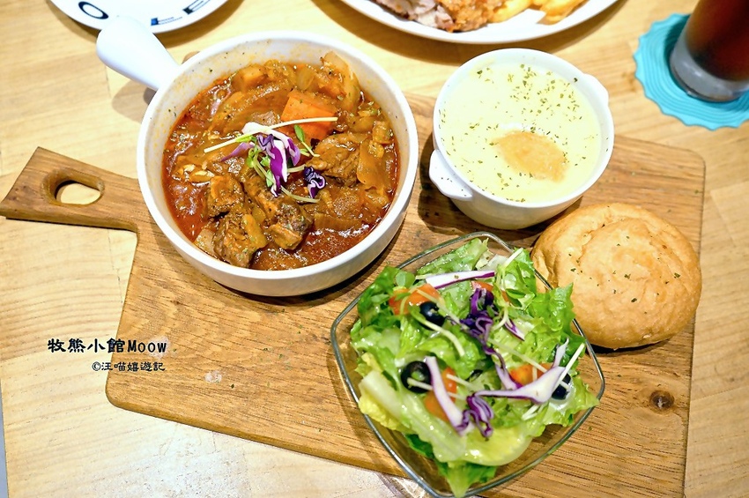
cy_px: 249
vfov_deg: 39.9
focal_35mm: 33
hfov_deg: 57.3
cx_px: 374
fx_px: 686
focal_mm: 33
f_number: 4
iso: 3200
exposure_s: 1/60
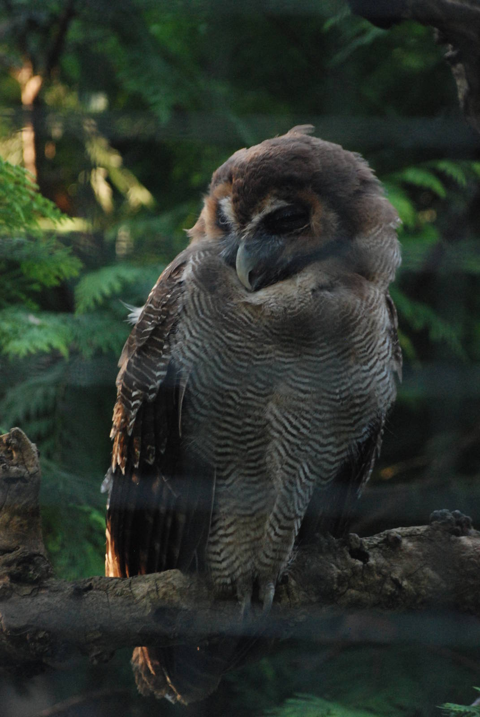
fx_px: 5833
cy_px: 358
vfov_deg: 7.0
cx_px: 240
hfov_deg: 4.7
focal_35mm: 292
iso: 1600
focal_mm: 195
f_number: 4.8
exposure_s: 1/160
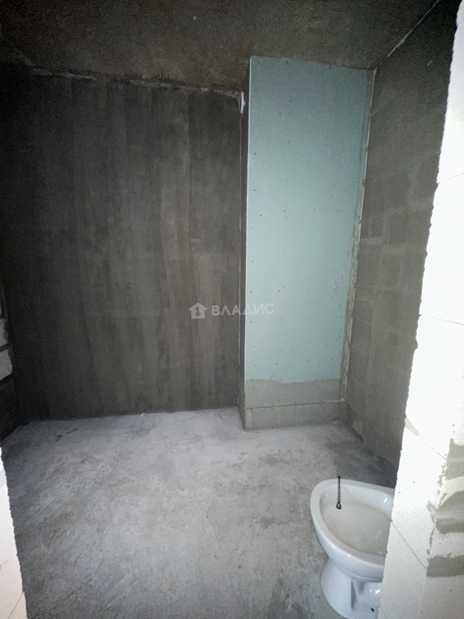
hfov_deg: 85.7
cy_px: 310
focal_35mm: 14
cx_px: 232
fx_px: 250
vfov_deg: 102.1
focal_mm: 2.22
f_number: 2.2
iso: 400
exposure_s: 1/16
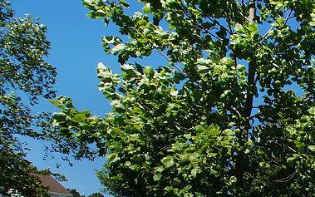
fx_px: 390
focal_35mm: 45
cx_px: 419
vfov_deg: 25.3
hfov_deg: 32.1
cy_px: 241
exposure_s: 1/125
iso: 100
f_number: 13
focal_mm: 11
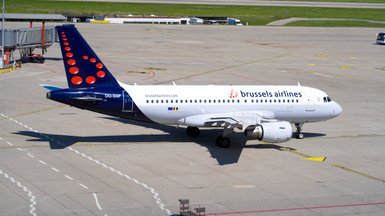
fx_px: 1174
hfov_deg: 18.6
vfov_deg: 10.5
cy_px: 97
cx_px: 192
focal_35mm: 115
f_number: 4.5
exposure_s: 1/2000
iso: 100
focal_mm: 109
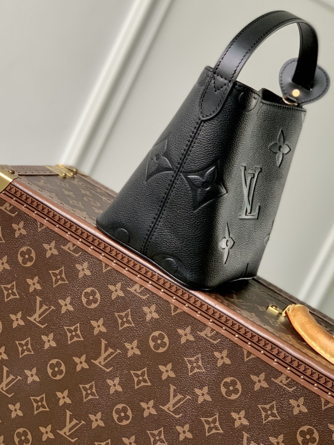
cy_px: 164
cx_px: 192
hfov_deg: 20.7
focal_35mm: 71
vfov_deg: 27.3
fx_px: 914
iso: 125
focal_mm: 6
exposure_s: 1/60
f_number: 2.4
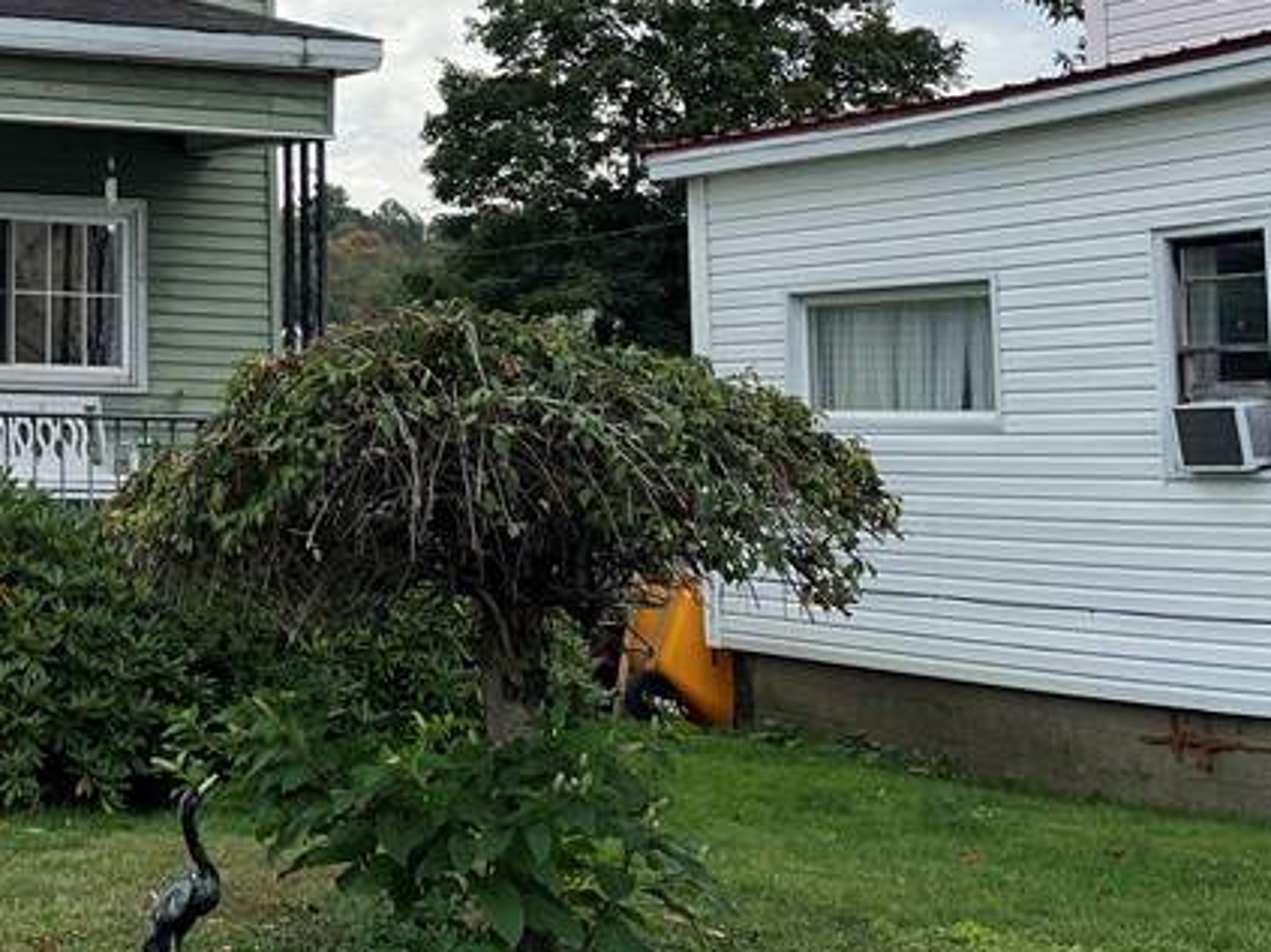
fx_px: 2313
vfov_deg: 22.7
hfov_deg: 27.8
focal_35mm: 63
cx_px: -153
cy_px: 81
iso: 50
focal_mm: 5.1
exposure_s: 1/3215
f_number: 1.6
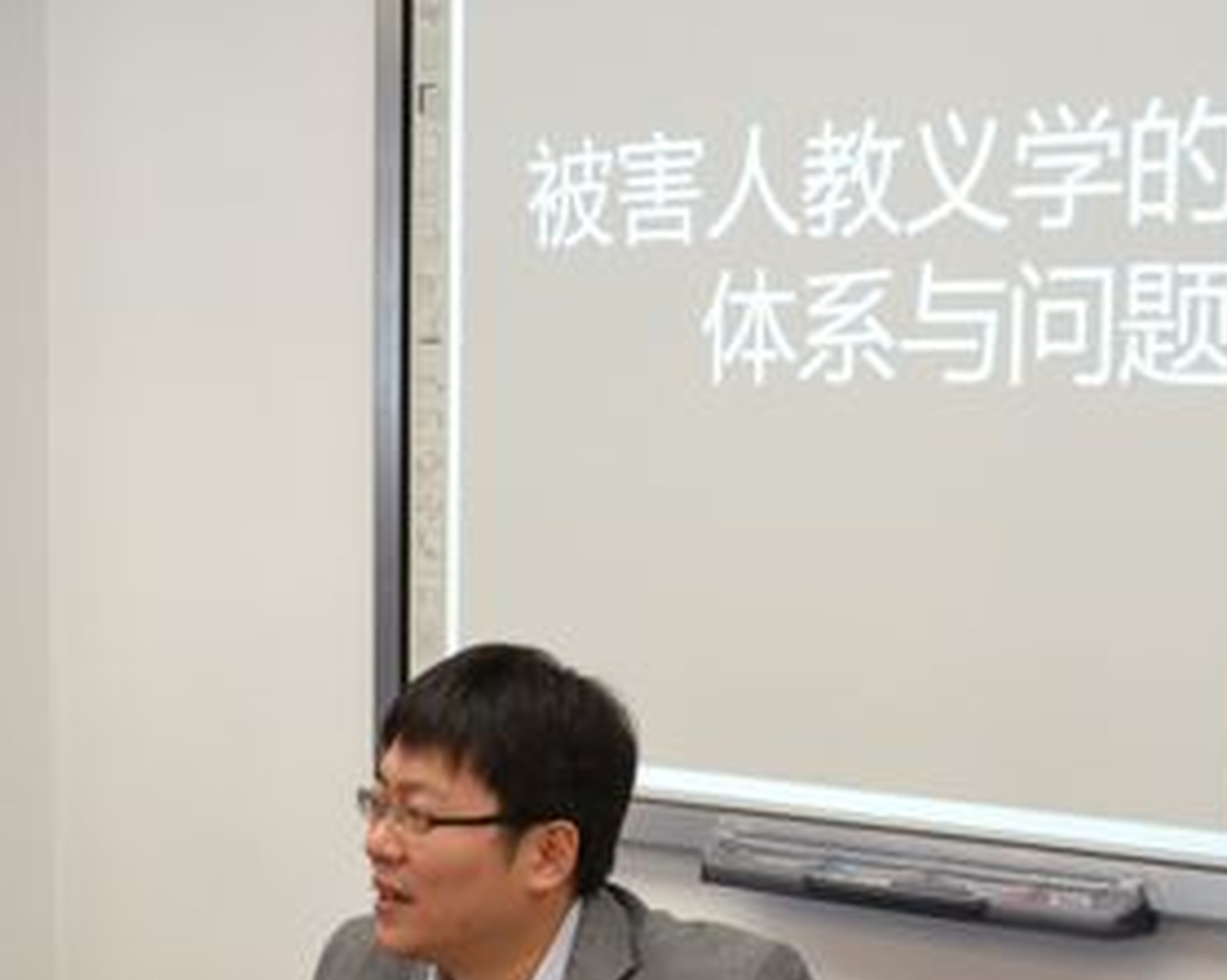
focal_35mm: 73
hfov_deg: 26.1
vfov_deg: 20.6
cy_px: 839
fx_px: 2649
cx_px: 561
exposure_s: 1/30
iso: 900
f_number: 8
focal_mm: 24
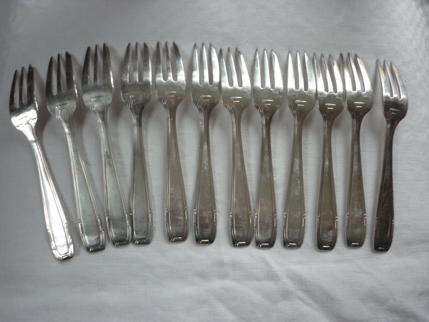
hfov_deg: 55.4
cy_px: 161
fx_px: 409
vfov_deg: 42.9
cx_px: 214
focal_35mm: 33
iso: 200
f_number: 2.8
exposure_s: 1/30
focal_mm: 5.5
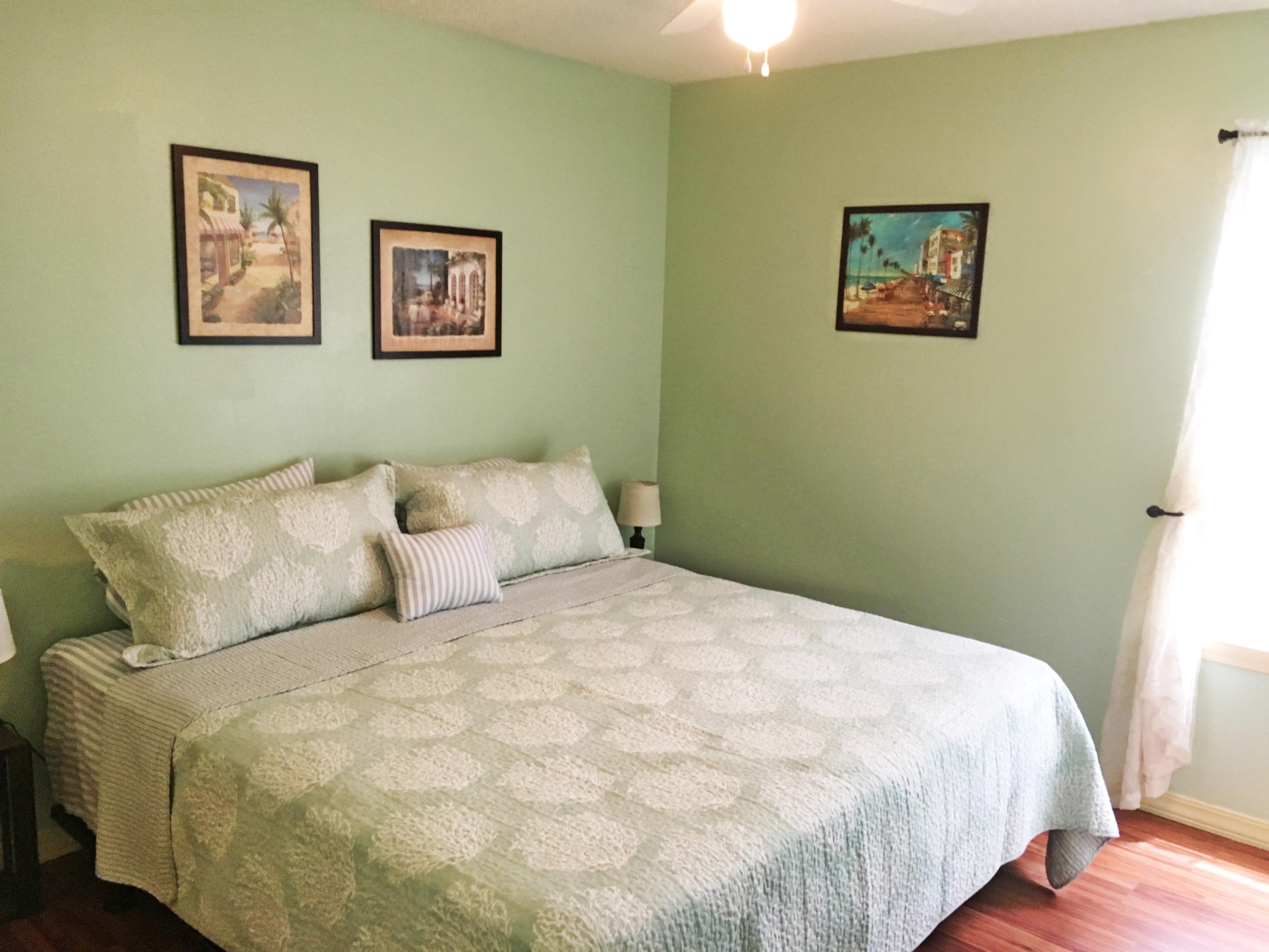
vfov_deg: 48.2
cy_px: 476
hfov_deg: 61.7
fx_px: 1063
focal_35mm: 29
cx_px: 634
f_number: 2.2
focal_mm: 4.15
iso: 160
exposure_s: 1/30
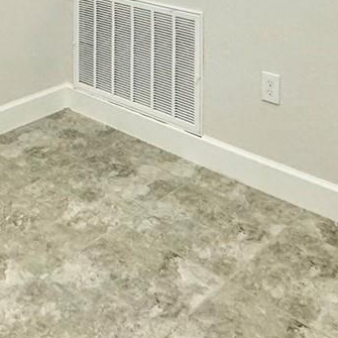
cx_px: 46
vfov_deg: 24.4
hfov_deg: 28.6
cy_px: -140
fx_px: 641
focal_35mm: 58
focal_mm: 2.22
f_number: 2.2
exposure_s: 1/120
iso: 250
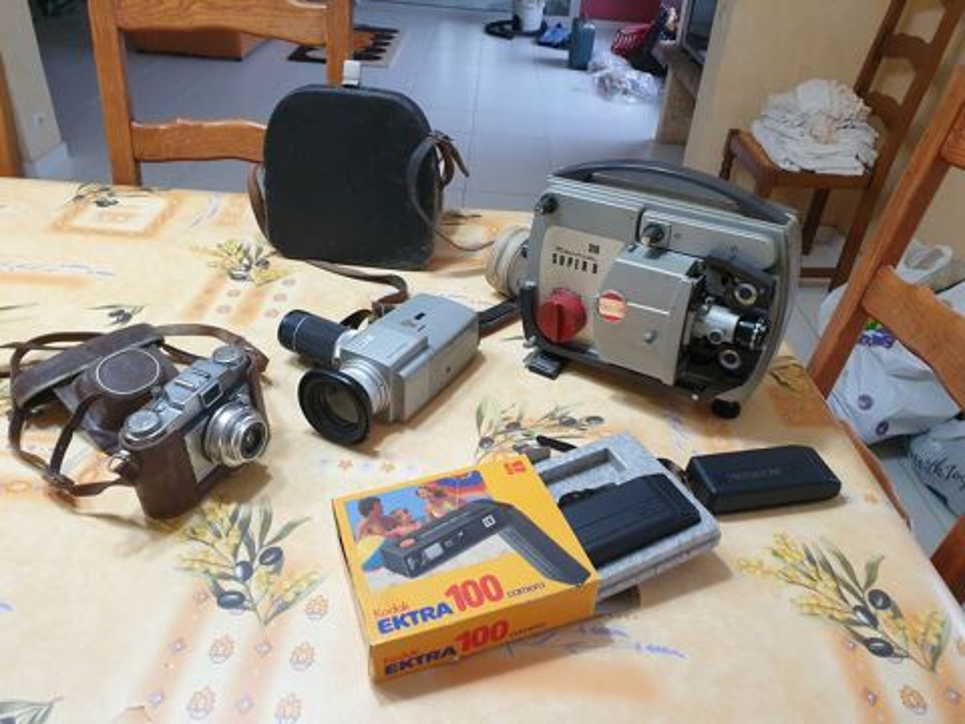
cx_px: 482
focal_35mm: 26
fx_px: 725
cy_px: 362
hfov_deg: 67.3
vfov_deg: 53.1
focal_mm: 4.3
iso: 250
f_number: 2.4
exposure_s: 1/50
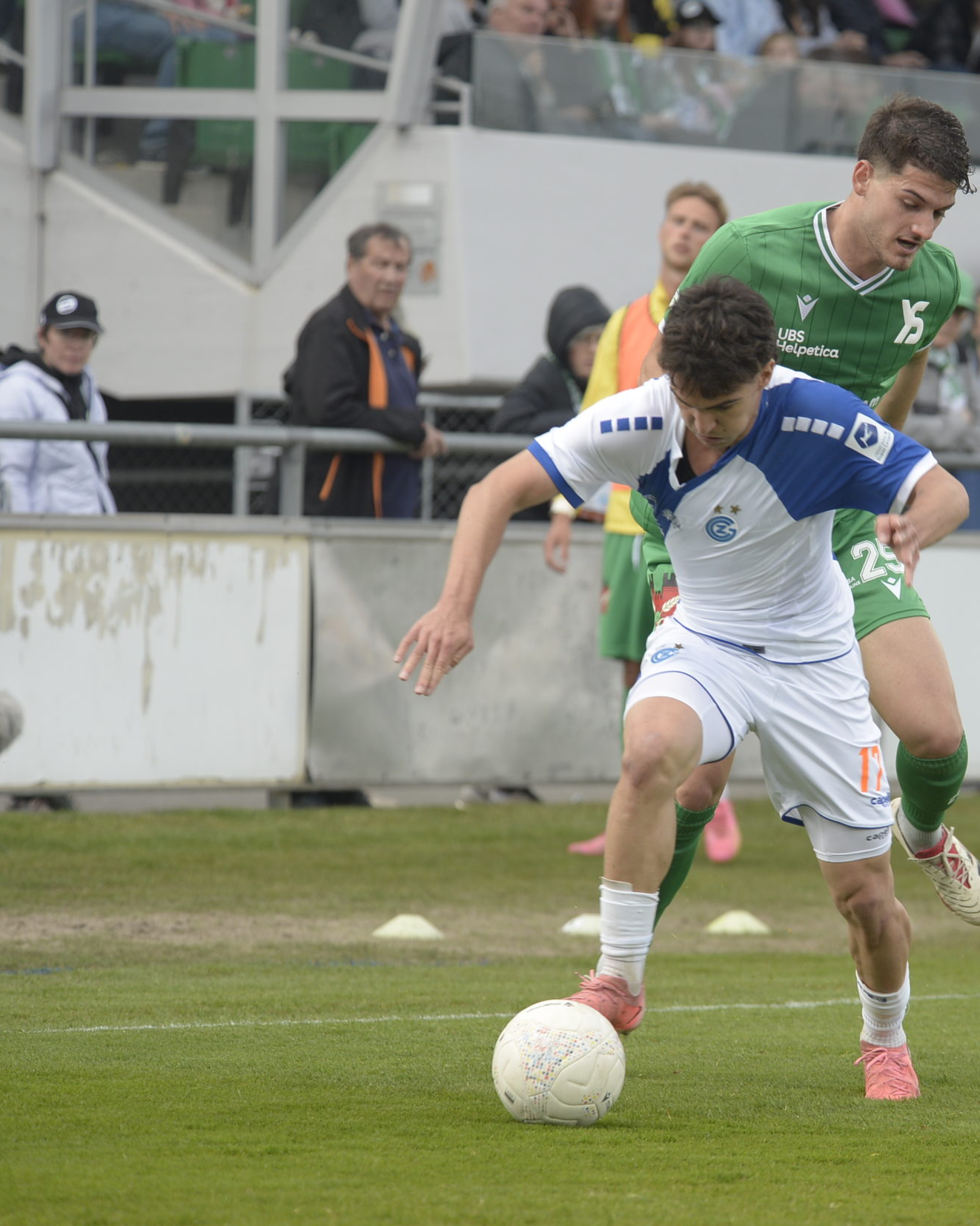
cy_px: 630
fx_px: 11060
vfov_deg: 6.3
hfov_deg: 5.1
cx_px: 887
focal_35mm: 305
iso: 640
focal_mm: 210
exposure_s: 1/640
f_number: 5.3
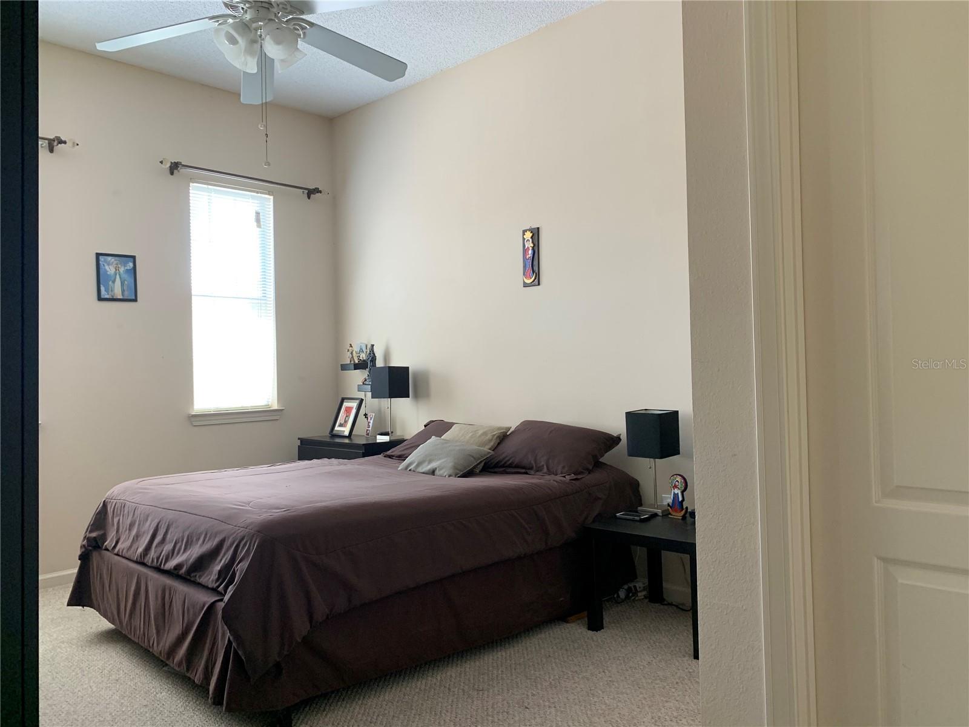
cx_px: 484
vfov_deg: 53.1
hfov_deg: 67.3
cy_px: 364
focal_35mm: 26
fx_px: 728
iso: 100
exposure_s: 1/99
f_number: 1.8
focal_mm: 4.25
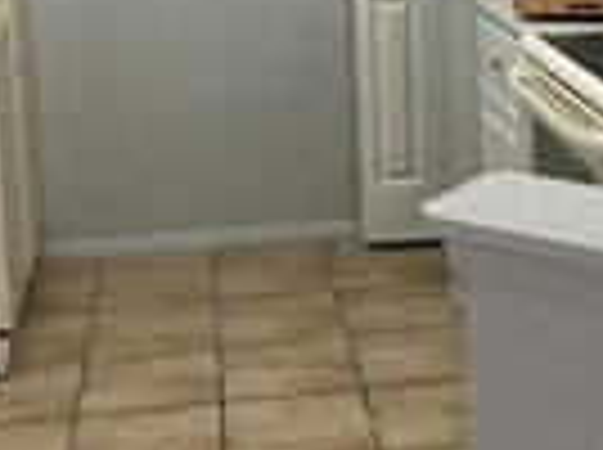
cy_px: -32
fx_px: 1443
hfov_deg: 23.4
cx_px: 430
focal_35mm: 83
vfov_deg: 17.2
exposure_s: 1/60
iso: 80
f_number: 1.5
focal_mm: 5.7
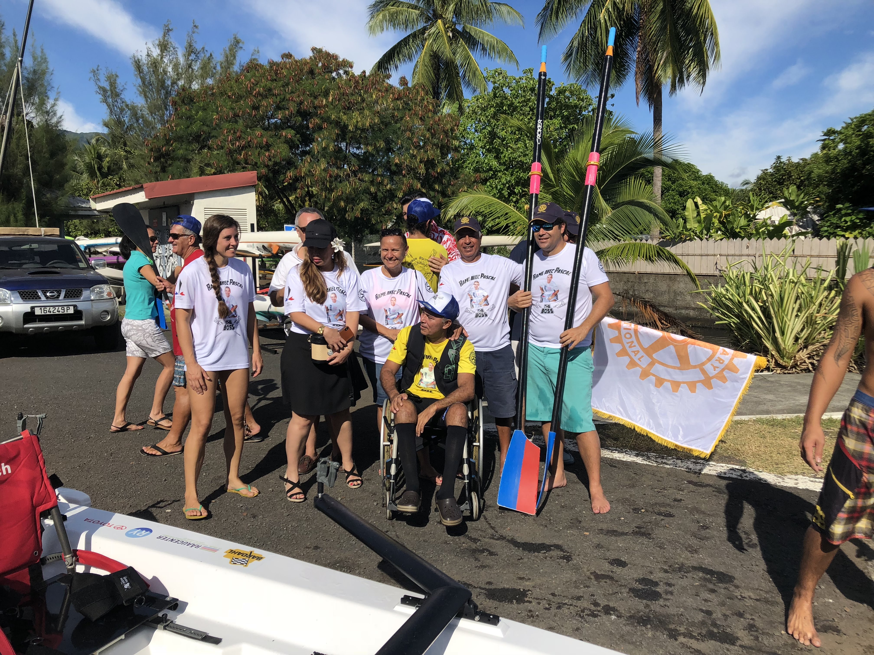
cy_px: 328
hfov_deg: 63.4
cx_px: 437
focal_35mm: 28
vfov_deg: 49.7
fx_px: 707
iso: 25
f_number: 1.8
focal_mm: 3.99
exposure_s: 1/3247
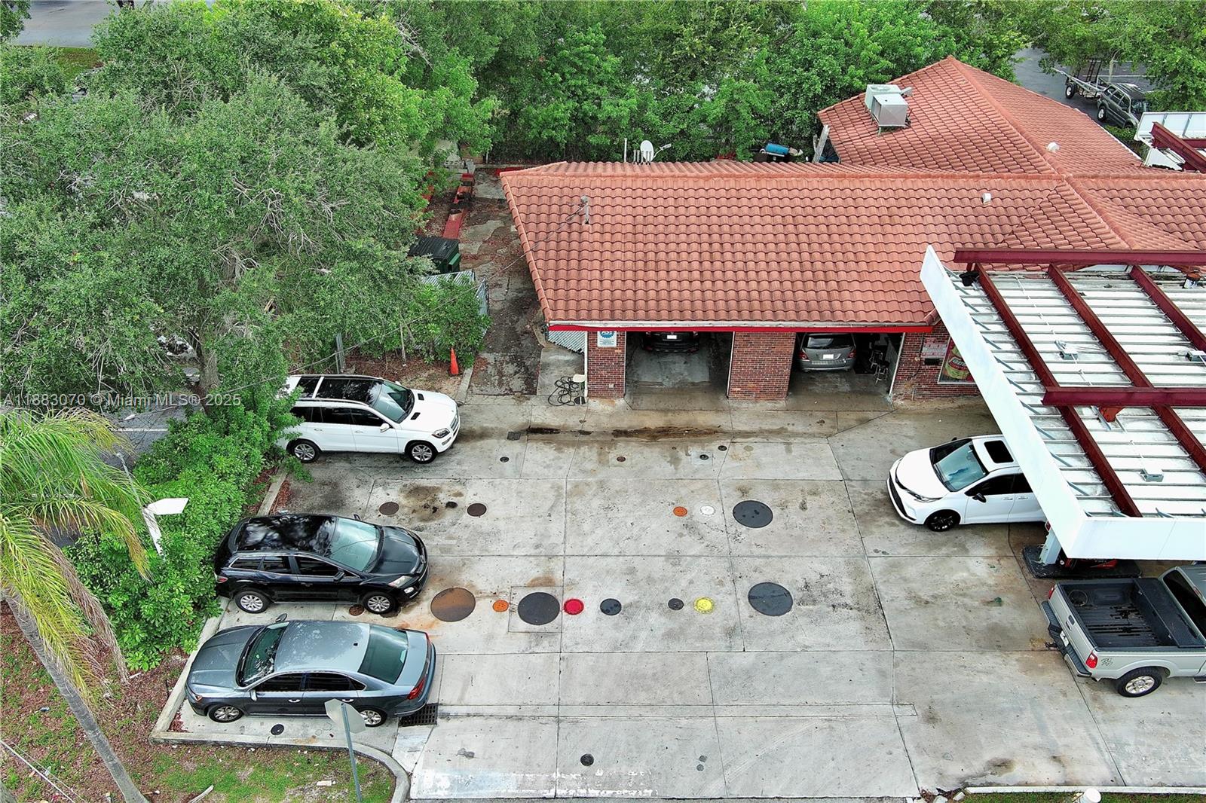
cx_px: 603
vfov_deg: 44.9
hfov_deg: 63.7
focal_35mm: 29
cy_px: 402
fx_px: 971
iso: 100
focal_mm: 10.57
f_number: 2.8
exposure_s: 1/402
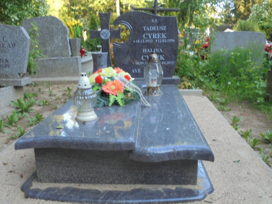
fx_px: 267
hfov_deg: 54.0
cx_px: 136
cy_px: 102
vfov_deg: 41.8
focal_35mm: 34
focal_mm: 6.1
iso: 100
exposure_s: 1/30
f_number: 4
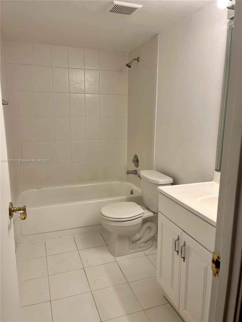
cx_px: 121
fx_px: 242
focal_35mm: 26
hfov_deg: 53.1
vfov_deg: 67.3
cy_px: 161
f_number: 1.6
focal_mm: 5.1
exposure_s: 1/120
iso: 50
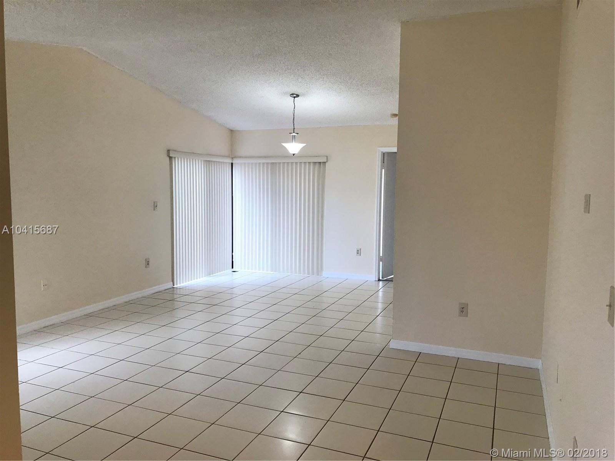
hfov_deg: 63.4
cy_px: 230
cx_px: 308
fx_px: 497
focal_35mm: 28
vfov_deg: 49.7
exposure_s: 1/40
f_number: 1.8
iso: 25
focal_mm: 3.99
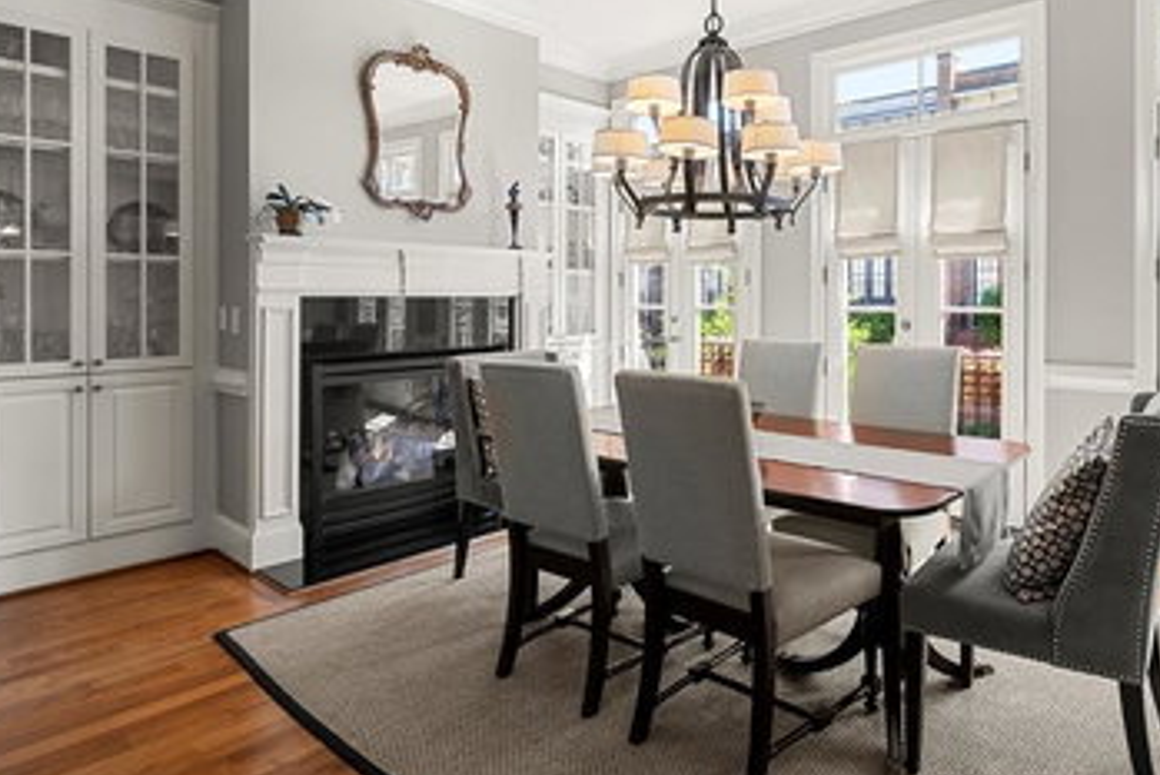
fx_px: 709
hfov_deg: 76.6
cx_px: 751
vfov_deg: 56.7
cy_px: 303
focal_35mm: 22
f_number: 6.3
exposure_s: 1/10
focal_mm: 16
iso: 320
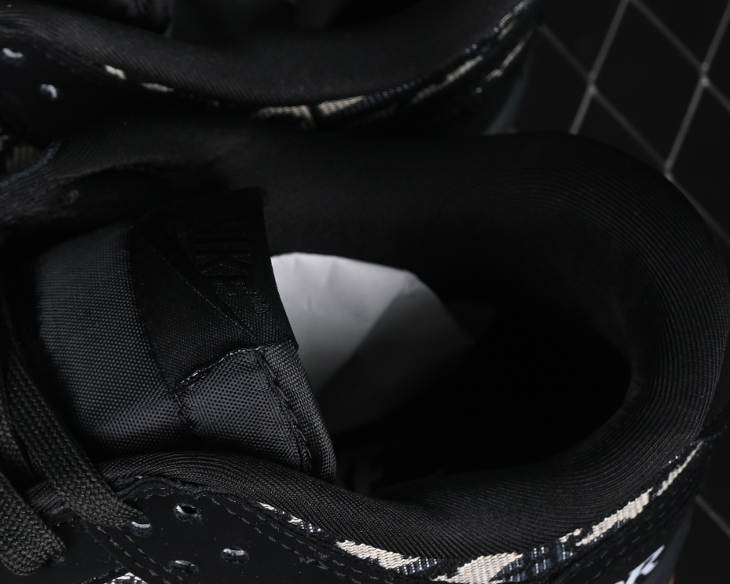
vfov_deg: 7.3
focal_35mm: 211
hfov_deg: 9.1
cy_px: 301
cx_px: -117
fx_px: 4558
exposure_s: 1/50
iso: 160
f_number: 6.3
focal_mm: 50
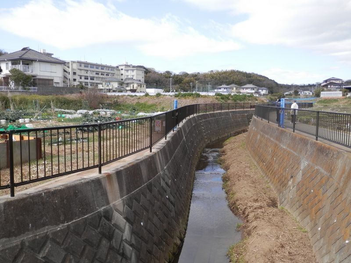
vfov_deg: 46.8
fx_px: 304
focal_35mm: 30
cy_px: 132
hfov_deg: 60.0
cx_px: 176
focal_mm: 5.5
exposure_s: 1/400
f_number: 3.3
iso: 80
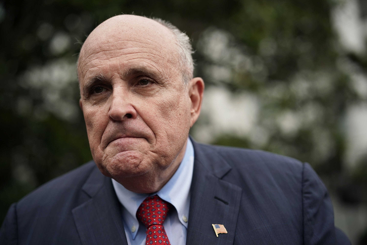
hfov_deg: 39.6
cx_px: 184
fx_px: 510
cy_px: 122
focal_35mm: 50
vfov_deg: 27.0
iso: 400
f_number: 1.6
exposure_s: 1/3200
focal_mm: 50
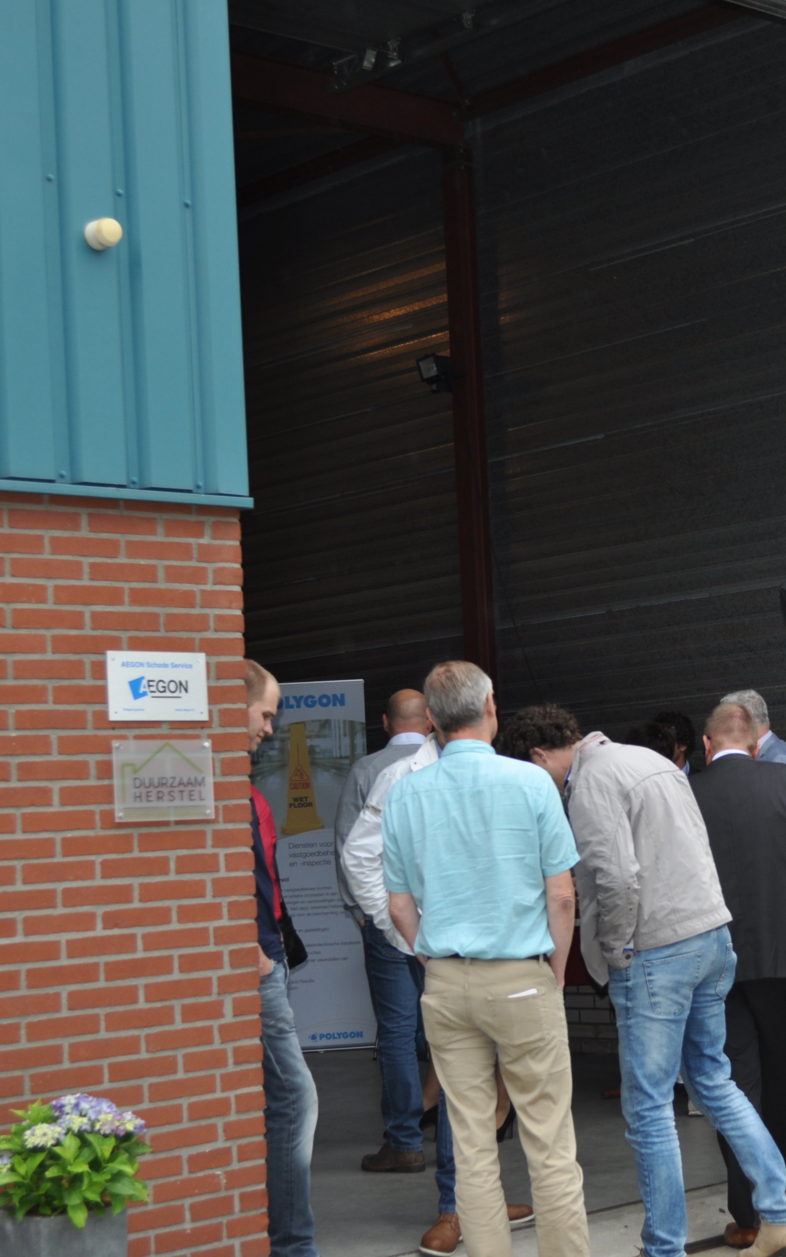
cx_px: 750
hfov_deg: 19.0
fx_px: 2289
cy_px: 628
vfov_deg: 30.7
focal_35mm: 67
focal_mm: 29
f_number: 5
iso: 200
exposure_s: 1/200
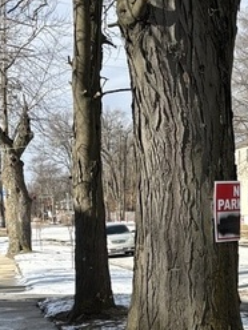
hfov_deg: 13.1
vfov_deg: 16.5
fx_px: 1079
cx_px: 140
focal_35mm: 113
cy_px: 423
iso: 50
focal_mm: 5.96
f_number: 1.6
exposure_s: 1/2288
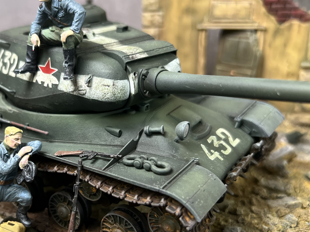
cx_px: 76
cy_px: 129
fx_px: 403
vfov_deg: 32.1
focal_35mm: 45
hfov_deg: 40.8
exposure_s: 1/121
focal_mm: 5.7
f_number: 1.5
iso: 125
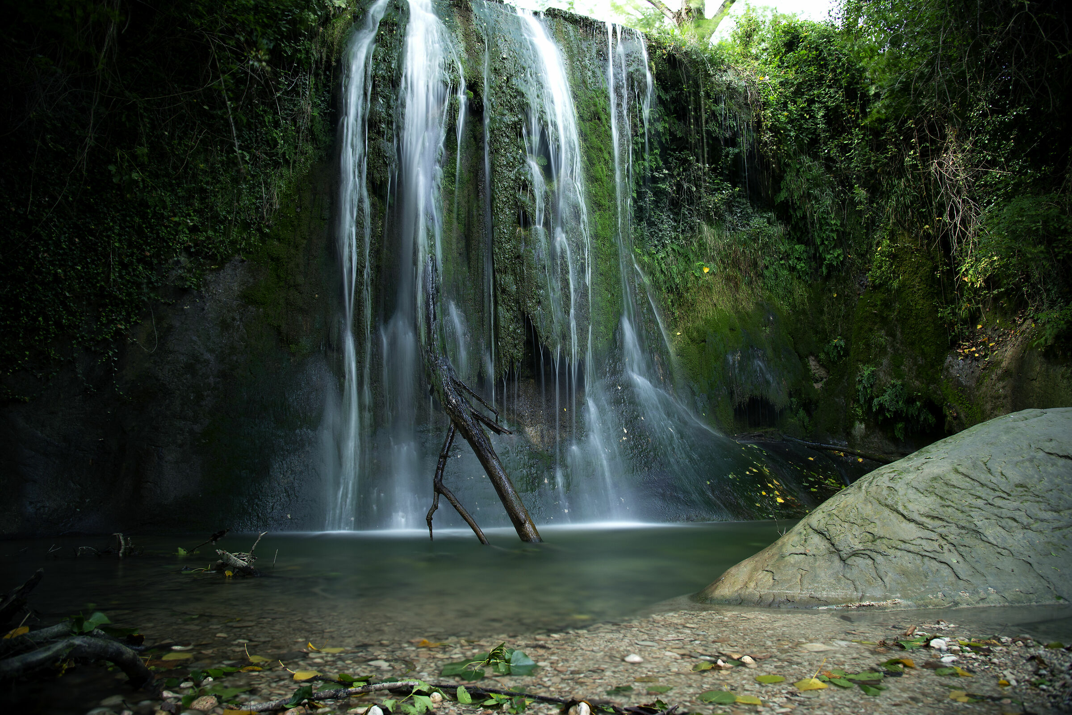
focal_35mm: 24
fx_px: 715
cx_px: 536
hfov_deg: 73.7
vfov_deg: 53.2
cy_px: 358
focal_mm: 24
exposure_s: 60
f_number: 5
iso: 100
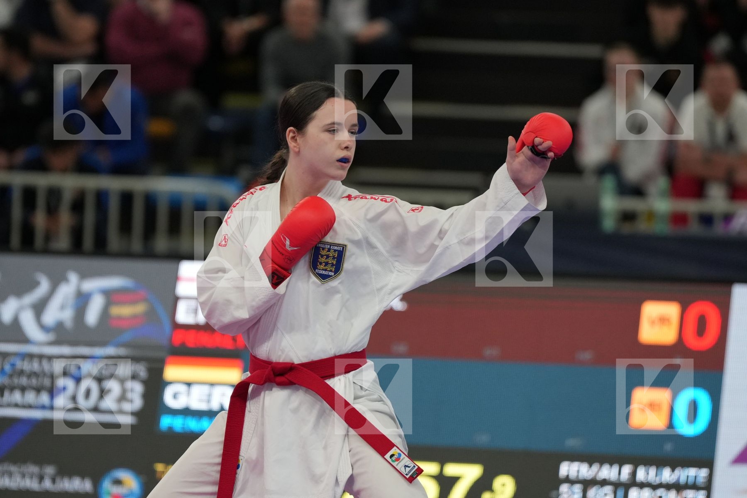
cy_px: 249
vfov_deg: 4.6
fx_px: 6225
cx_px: 374
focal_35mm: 300
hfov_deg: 6.9
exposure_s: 1/1000
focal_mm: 200
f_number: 2.8
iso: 1600
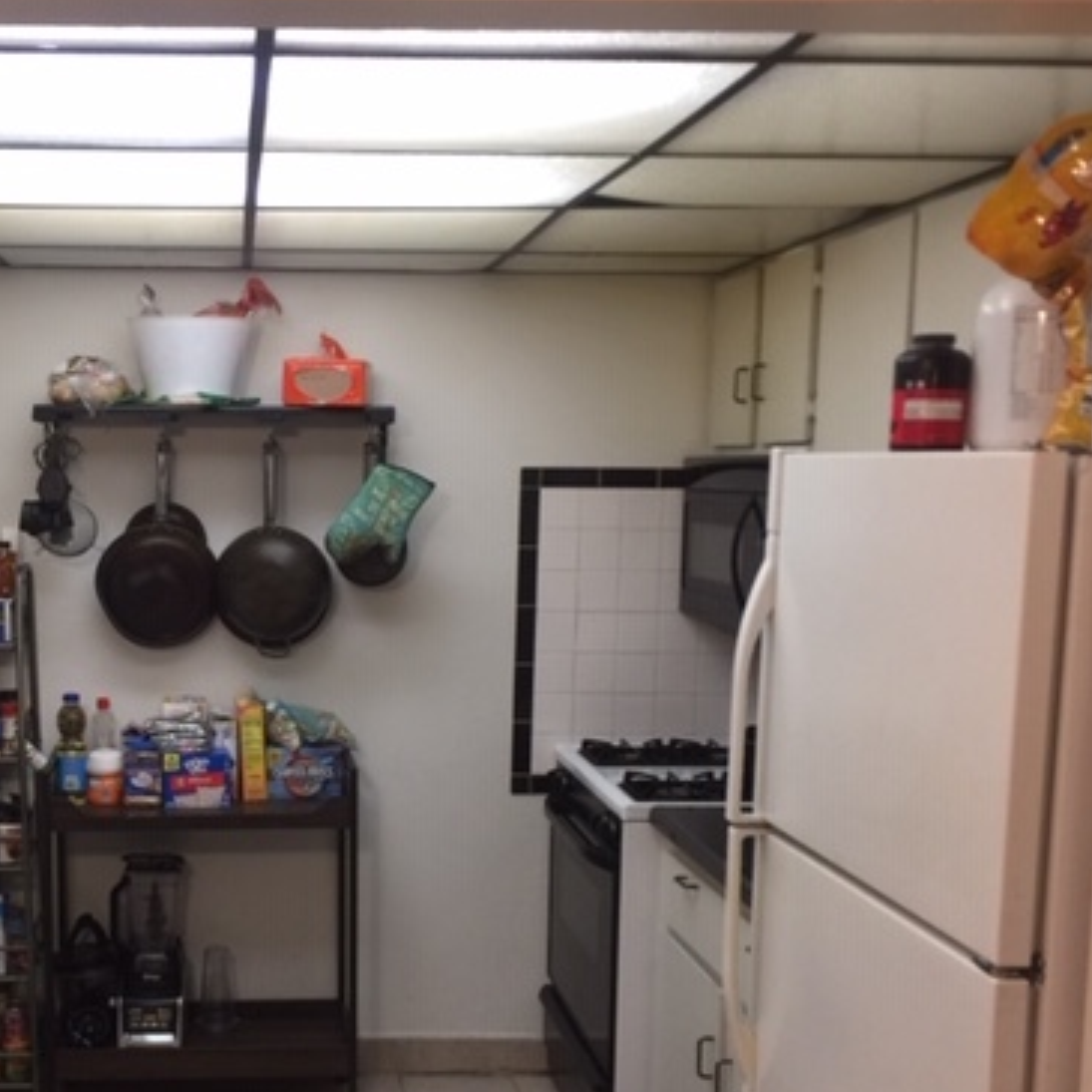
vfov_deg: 37.3
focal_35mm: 45
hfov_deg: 36.6
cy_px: 700
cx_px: 260
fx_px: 1606
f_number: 2.2
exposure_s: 1/15
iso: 50
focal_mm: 4.15
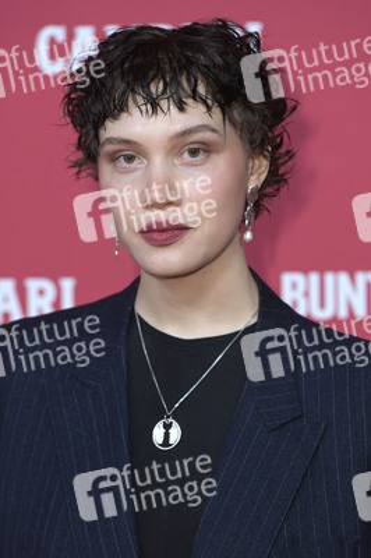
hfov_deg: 8.3
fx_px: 2555
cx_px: 186
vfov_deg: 12.5
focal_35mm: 165
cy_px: 279
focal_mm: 165
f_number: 5
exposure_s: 1/400
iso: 1600
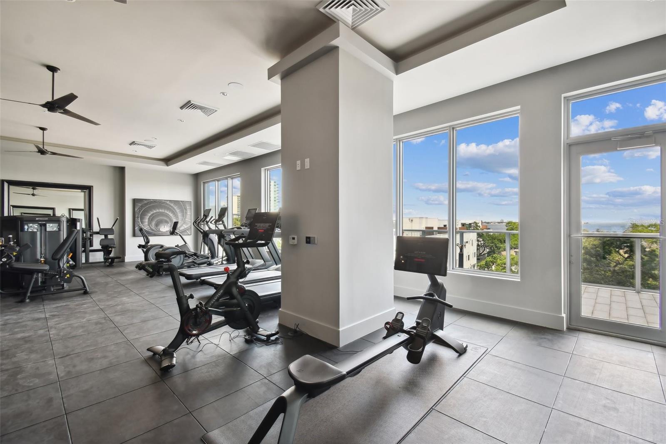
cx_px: 333
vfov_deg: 77.3
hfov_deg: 100.4
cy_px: 222
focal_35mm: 15
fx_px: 277
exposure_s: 1/13
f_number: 7.1
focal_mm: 10
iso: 100
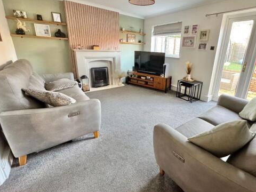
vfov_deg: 74.5
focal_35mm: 17
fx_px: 126
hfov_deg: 90.2
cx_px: 150
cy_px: 86
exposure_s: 1/60
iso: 800
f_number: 2.2
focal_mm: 2.22
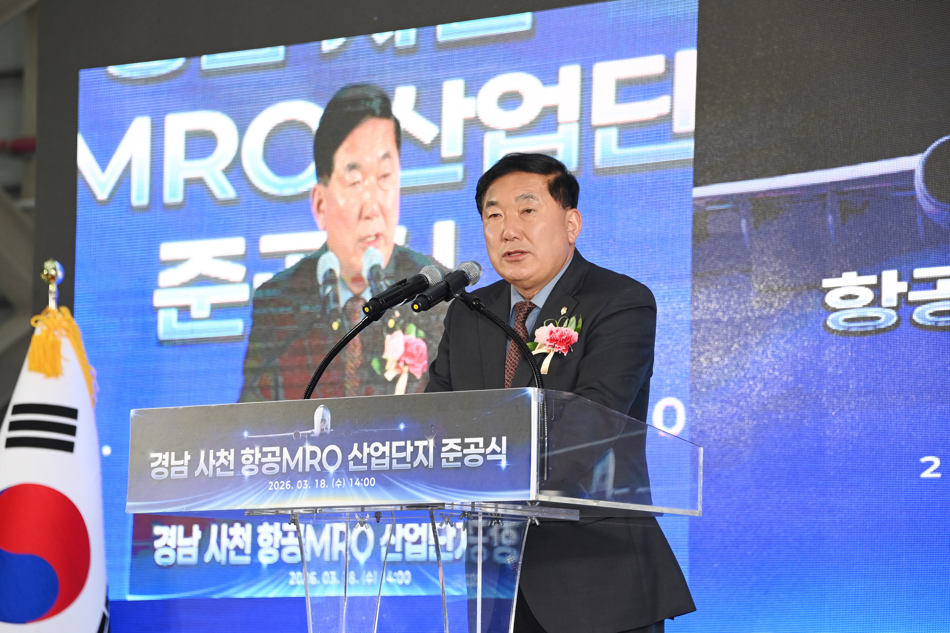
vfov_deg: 10.2
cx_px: 475
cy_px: 316
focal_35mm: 135
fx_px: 3562
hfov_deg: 15.2
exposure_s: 1/250
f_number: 6.3
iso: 1600
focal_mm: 135
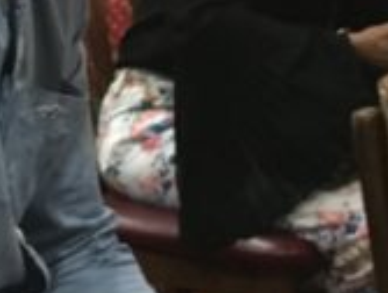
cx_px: 95
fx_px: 1494
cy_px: -47
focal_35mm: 133
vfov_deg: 11.0
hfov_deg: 14.7
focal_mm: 4.15
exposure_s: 1/15
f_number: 2.2
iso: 640
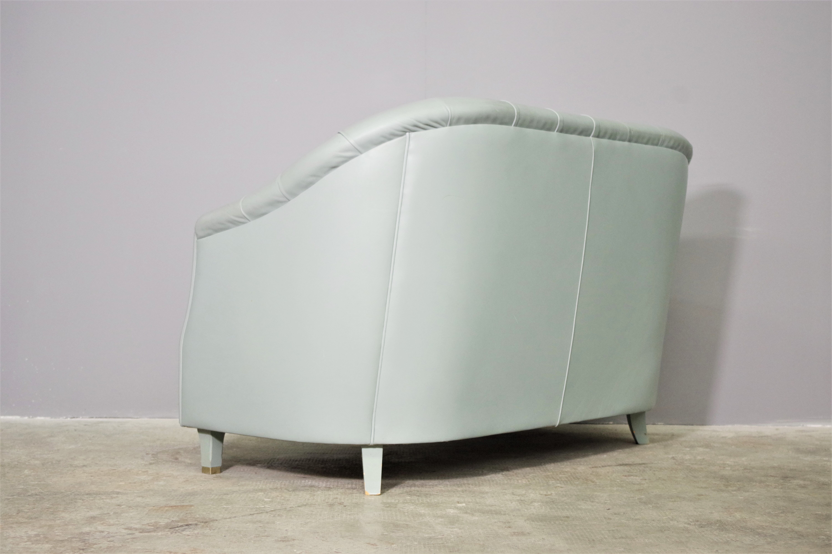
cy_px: 277
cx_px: 416
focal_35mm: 57
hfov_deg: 35.1
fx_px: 1317
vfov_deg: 23.8
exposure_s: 1/40
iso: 1600
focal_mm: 37.5
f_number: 4.5
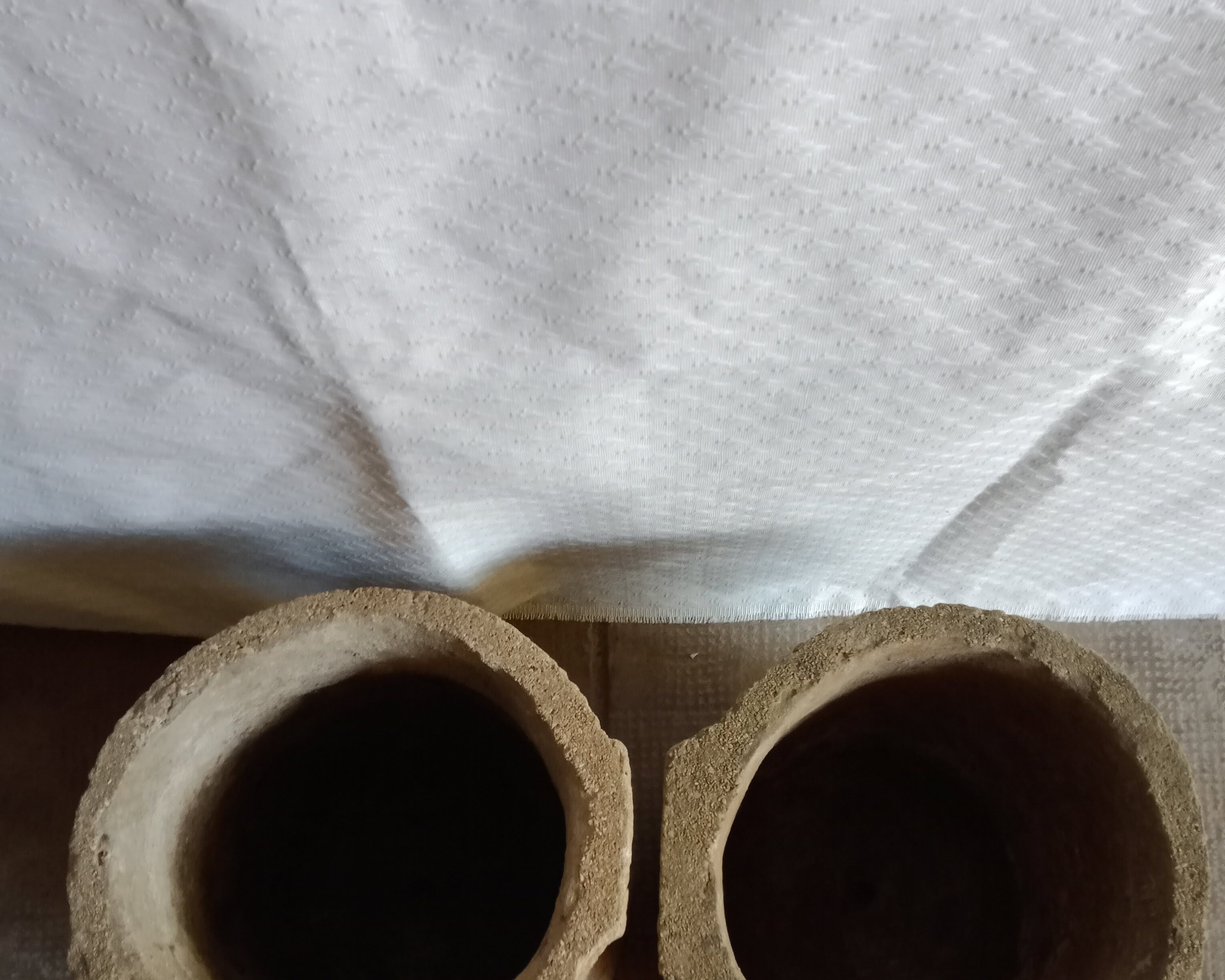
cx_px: 623
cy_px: 762
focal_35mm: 36
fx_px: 1305
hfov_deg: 50.3
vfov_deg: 39.8
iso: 655
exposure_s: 1/33.3
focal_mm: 3.54
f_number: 2
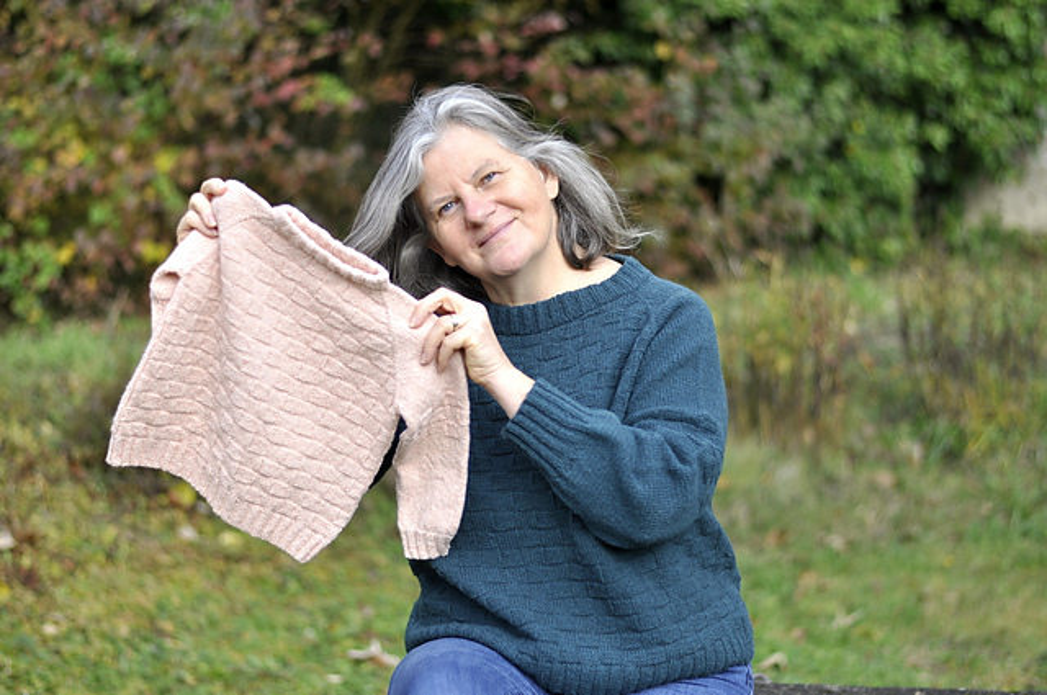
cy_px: 348
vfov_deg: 18.1
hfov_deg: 27.0
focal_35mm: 75
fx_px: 2178
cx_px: 524
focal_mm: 50
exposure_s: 1/4000
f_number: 1.8
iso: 200
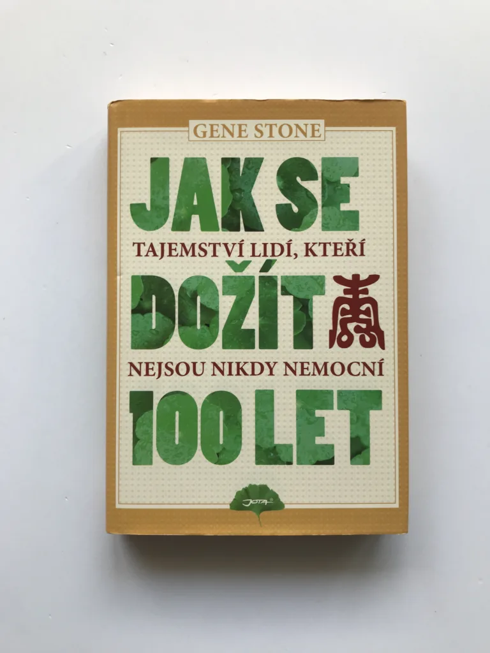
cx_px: 245
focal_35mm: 28
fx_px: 528
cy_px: 326
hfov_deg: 49.7
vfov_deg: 63.4
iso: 32
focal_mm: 3.99
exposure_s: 1/100
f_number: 1.8
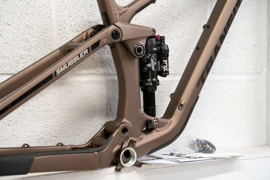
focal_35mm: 72
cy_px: 90
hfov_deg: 28.1
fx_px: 540
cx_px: 135
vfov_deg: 18.9
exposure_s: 1/50
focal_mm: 72
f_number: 5
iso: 1250
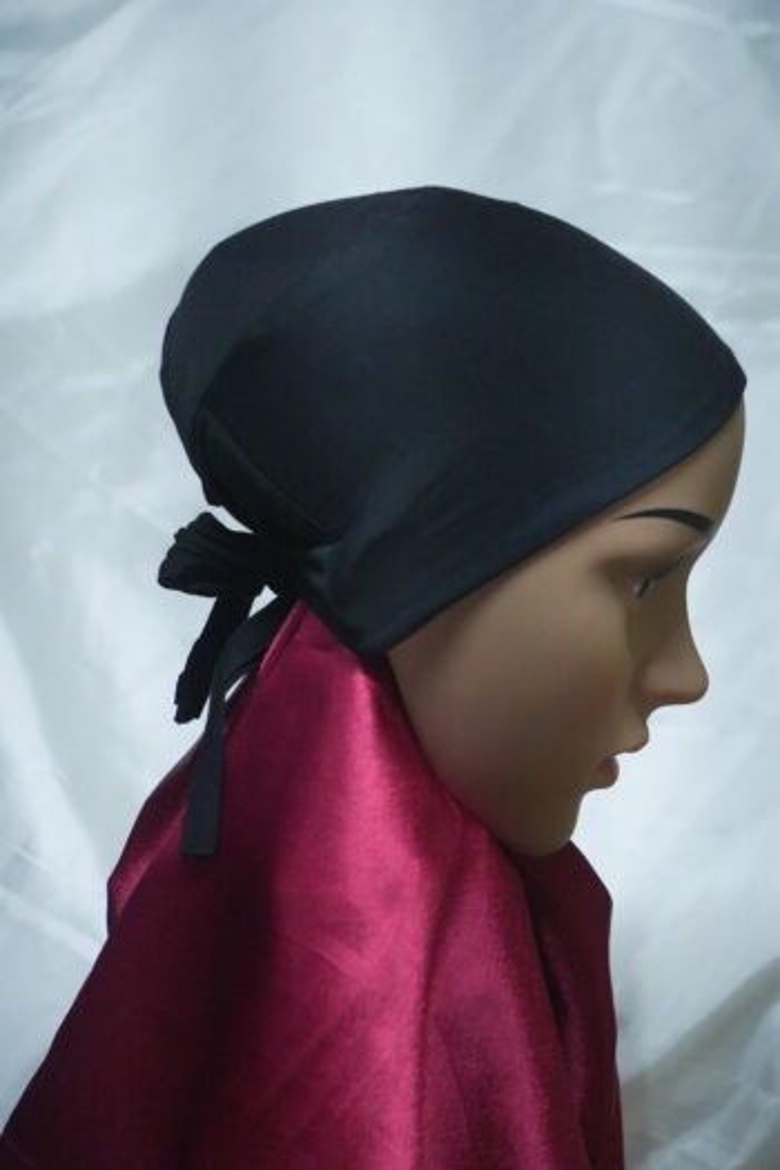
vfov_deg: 14.3
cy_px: 585
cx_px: 390
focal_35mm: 144
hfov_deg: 9.5
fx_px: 4680
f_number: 5.6
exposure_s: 1/160
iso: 8000
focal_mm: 96
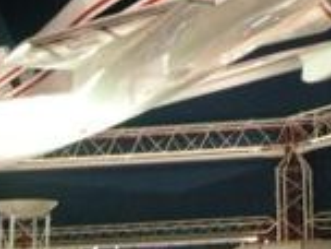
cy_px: -74
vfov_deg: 11.7
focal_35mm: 123
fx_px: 1176
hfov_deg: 15.4
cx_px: 406
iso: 200
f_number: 2.8
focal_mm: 5.8
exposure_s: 1/6
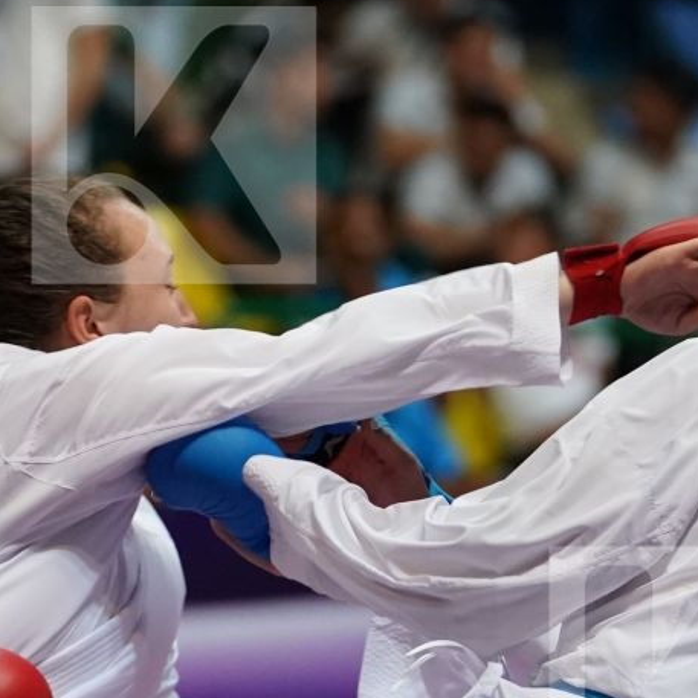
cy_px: 686
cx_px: 174
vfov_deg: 4.0
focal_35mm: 442
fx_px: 10083
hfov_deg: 4.0
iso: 4000
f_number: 2.8
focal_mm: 132
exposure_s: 1/1000
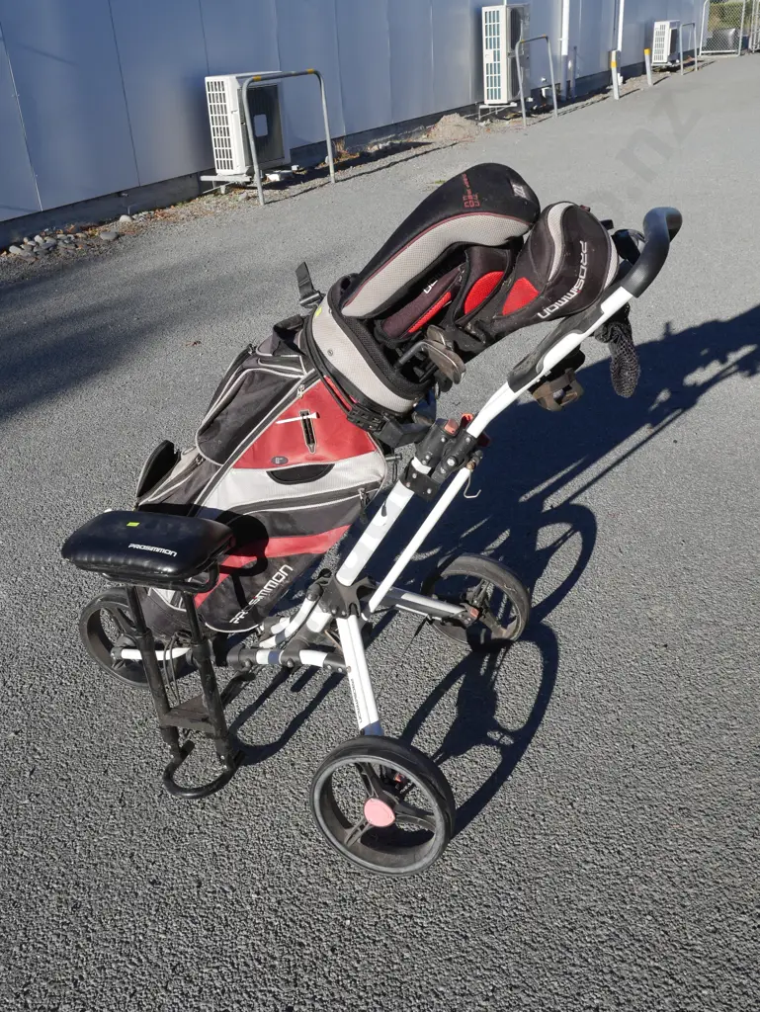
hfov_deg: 44.2
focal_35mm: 32
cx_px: 380
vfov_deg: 56.8
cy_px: 506
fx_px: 936
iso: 200
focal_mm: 16
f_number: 8
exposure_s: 1/400
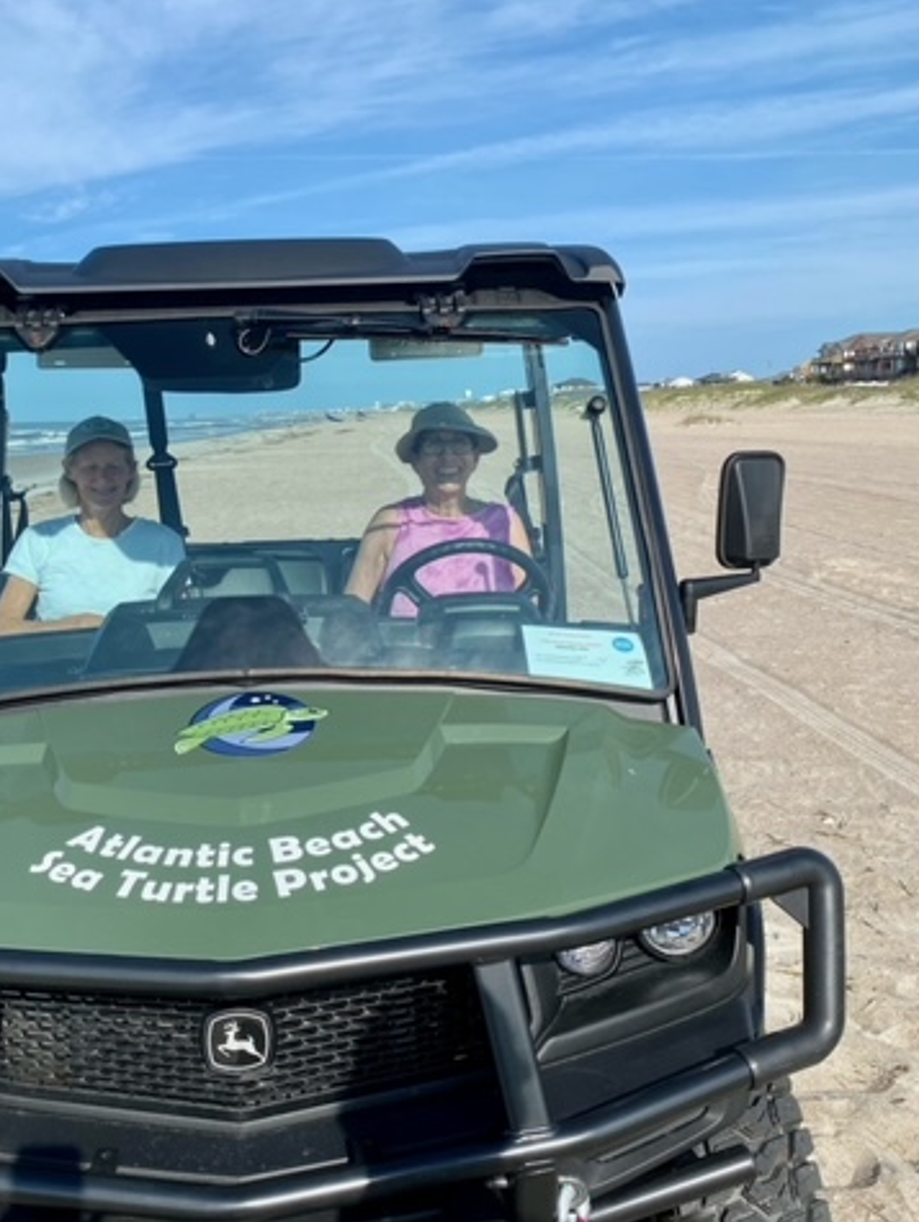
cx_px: 319
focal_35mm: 35
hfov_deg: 40.3
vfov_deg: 52.6
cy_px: 607
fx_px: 1237
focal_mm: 4.25
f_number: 1.8
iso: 32
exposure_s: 1/2890
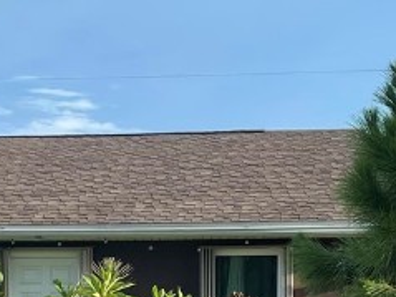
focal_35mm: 107
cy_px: 425
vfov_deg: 13.2
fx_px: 1223
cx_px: 108
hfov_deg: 18.3
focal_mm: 5.1
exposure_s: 1/1130
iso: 32
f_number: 1.6
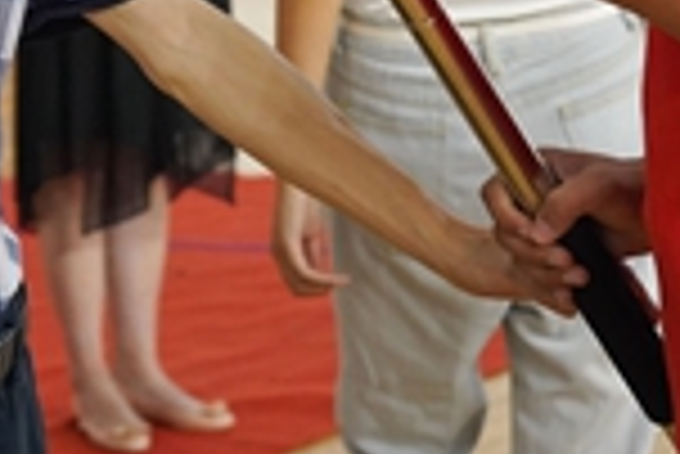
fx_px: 3082
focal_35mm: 163
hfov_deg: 12.5
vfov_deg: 8.2
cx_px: 9
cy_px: -342
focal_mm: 41
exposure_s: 1/160
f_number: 4
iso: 2500
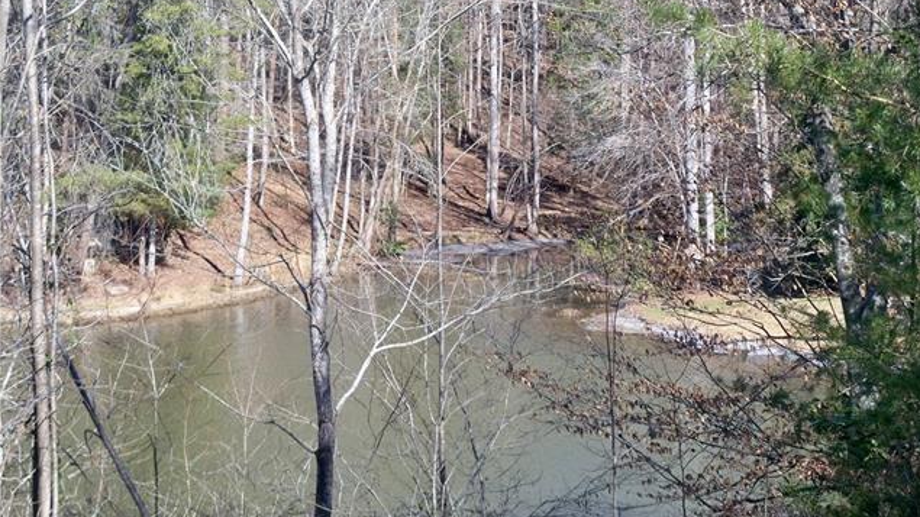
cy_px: 216
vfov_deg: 12.0
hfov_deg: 21.2
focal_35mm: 101
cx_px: 462
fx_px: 2464
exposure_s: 1/320
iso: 100
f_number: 4.2
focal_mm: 16.3
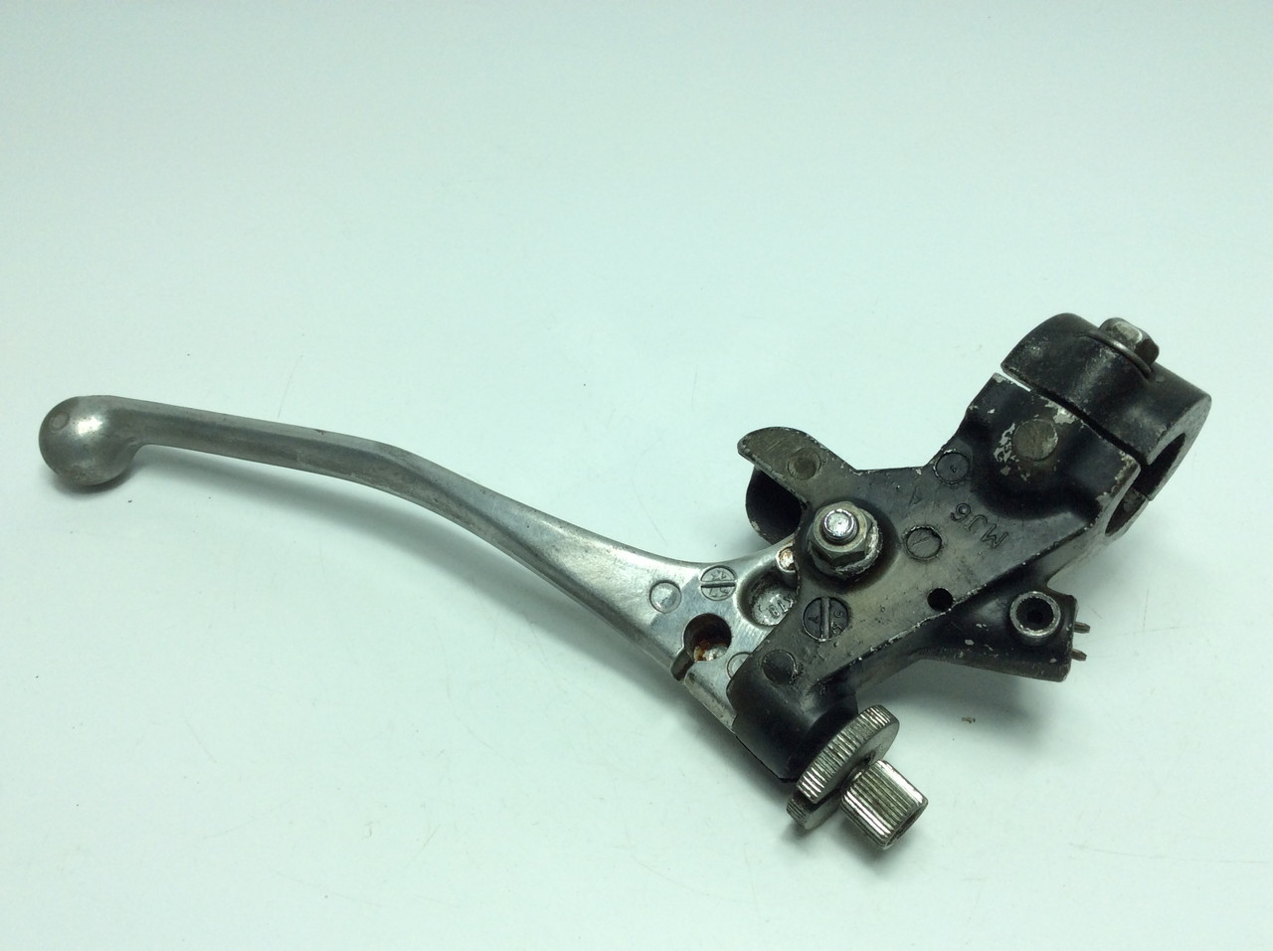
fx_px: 1175
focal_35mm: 32
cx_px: 636
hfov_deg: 56.9
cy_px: 476
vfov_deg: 44.1
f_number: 2.4
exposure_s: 1/602
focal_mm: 3.3
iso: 32
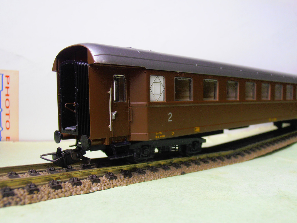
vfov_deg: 38.7
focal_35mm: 37
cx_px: 148
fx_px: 317
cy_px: 112
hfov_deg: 50.1
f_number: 3.9
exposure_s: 1/15
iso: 125
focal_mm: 6.61
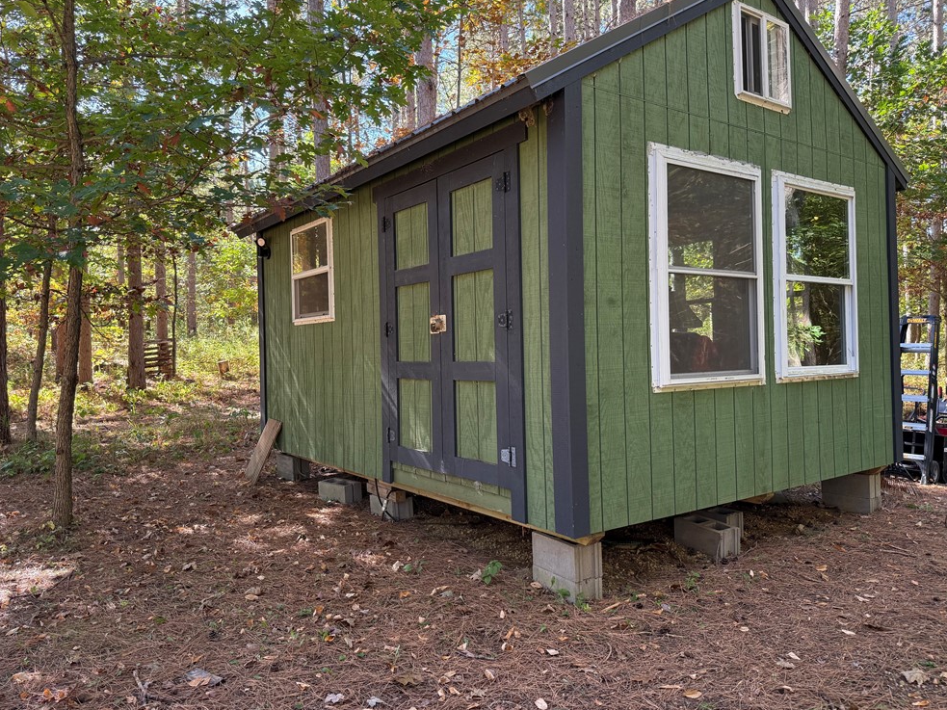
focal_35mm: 25
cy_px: 342
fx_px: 684
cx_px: 460
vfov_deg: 54.9
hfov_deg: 69.4
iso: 200
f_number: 1.78
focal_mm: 6.76
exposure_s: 1/236
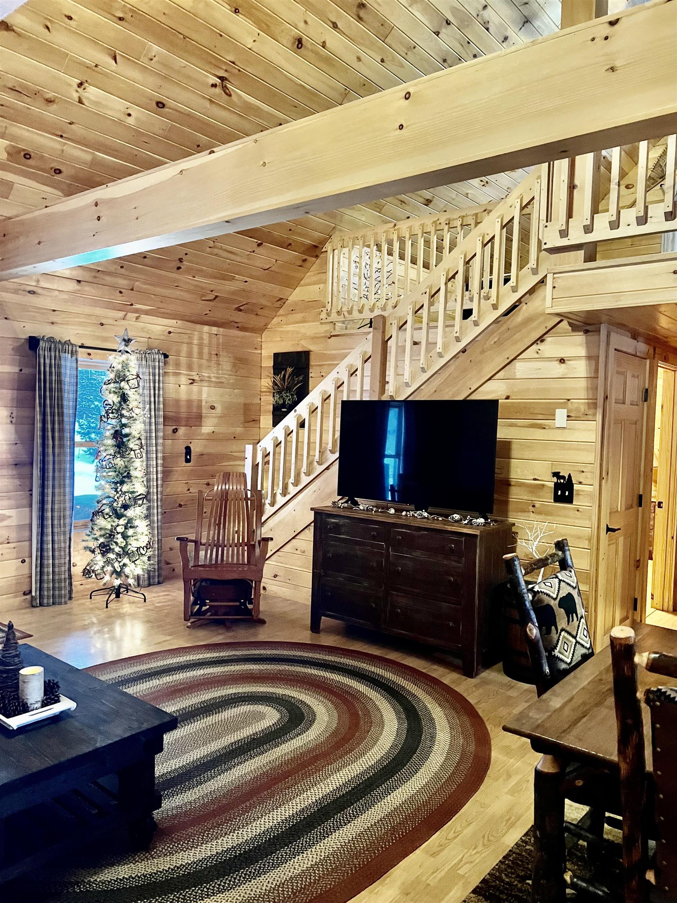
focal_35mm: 26
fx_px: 678
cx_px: 338
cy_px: 452
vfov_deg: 67.3
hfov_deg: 53.1
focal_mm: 5.7
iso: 640
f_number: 1.5
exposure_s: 1/30
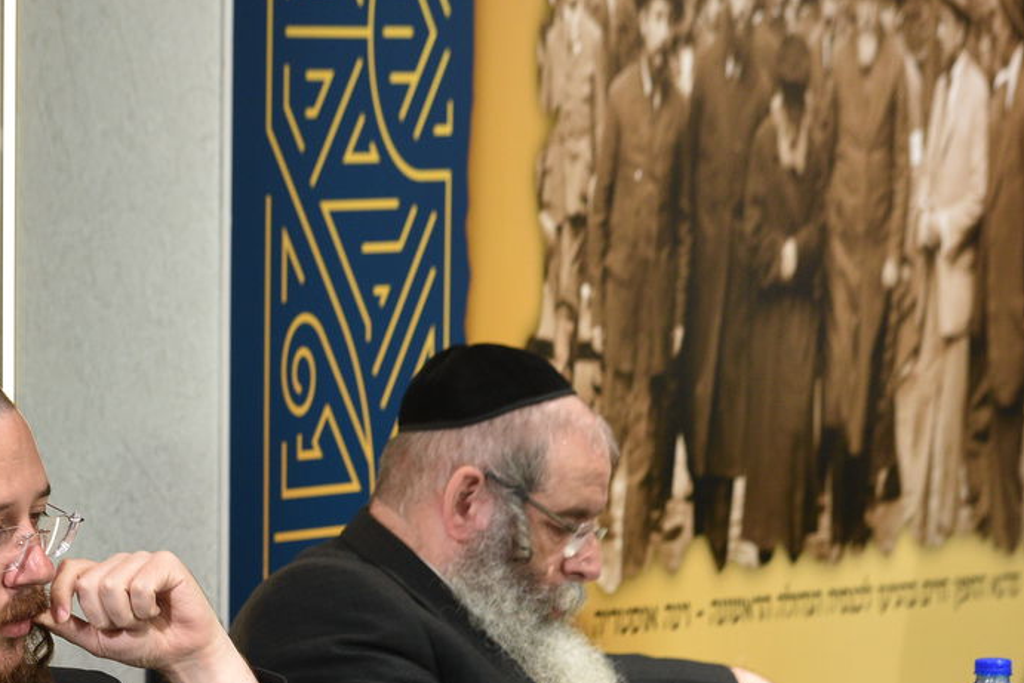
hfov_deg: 8.4
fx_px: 6913
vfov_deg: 5.6
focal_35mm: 243
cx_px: 68
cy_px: 673
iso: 1600
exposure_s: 1/160
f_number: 5
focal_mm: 120
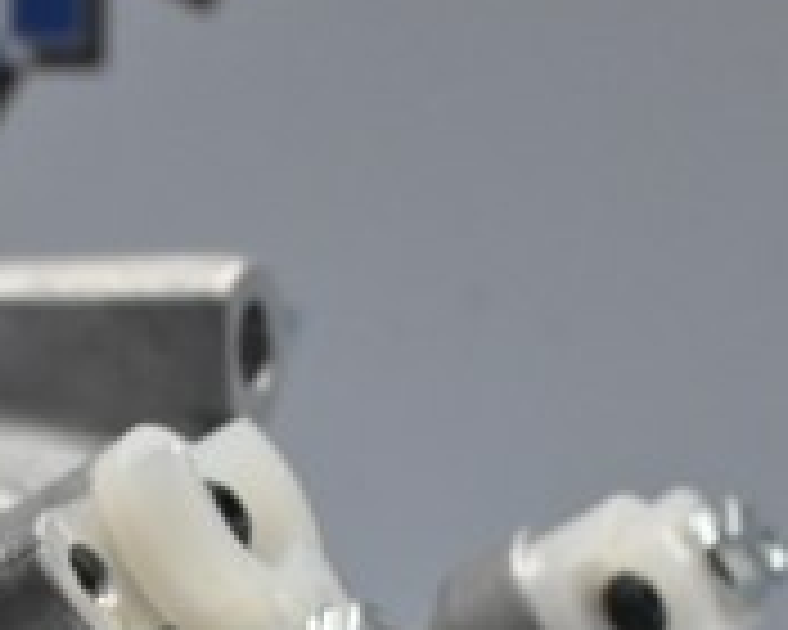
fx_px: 3758
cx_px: -248
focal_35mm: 161
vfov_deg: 9.3
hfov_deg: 11.6
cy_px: 934
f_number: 4.2
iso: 800
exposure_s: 1/125
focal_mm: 25
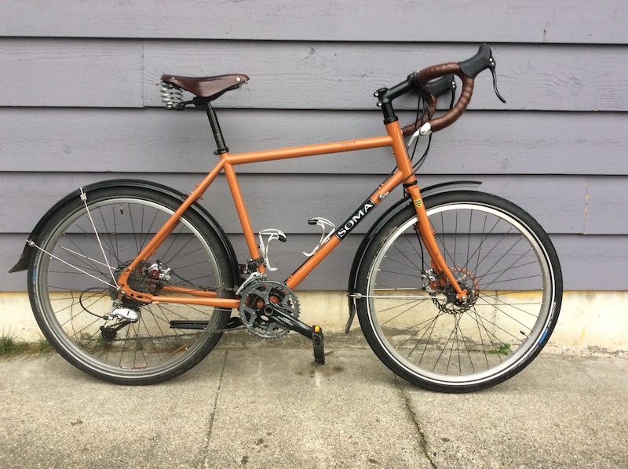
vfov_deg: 44.1
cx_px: 314
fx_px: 580
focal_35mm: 32
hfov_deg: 56.9
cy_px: 234
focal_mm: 3.3
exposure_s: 1/24
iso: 32
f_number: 2.4
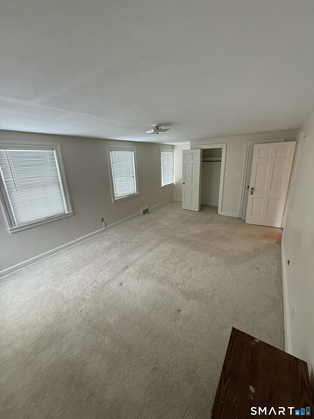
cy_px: 210
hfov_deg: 85.7
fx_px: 169
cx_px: 157
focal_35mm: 14
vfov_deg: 102.1
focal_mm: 2.22
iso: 250
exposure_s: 1/60
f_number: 2.2
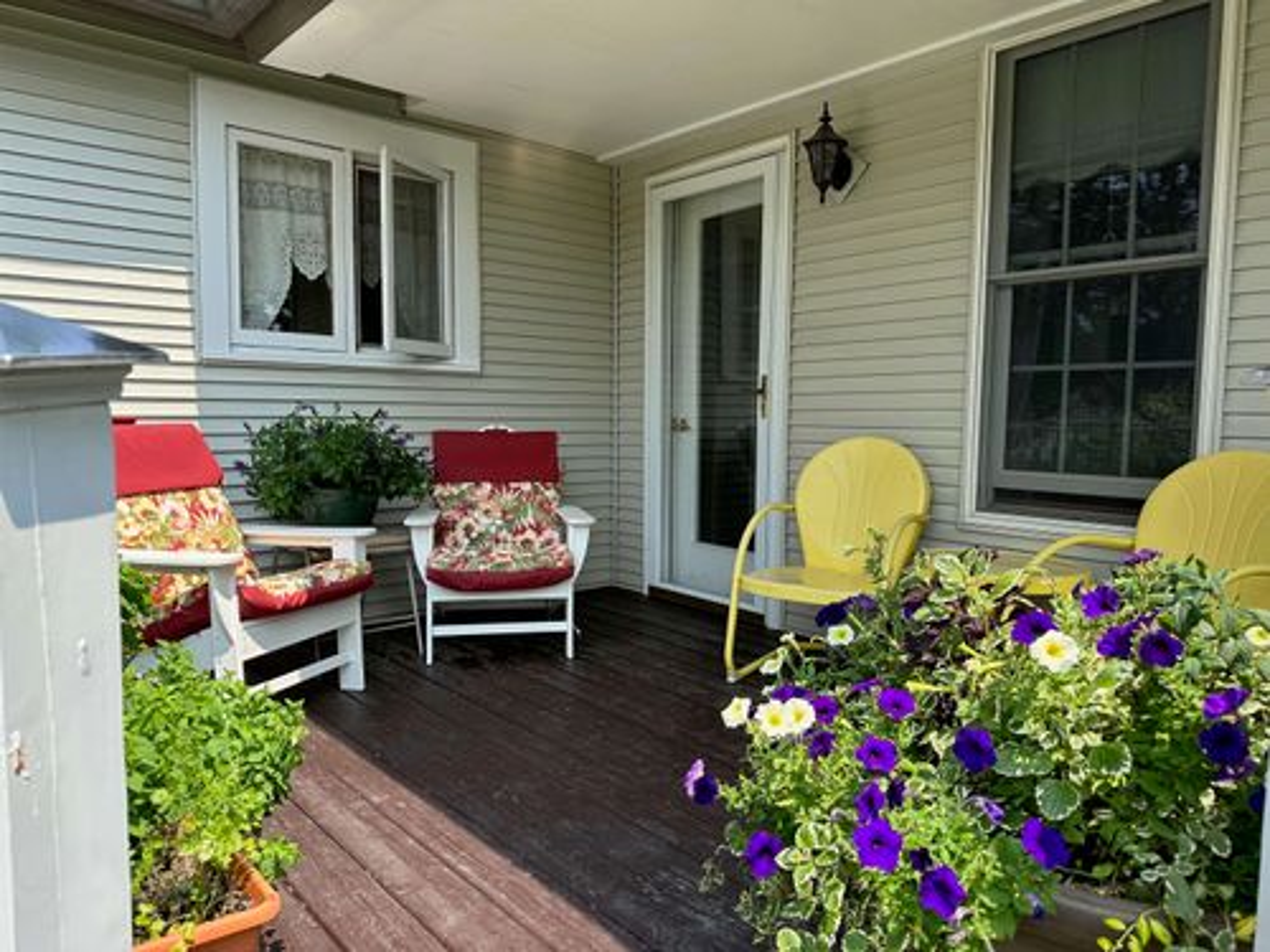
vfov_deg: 56.8
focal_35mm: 24
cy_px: 476
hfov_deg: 71.6
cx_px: 635
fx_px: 881
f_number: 1.78
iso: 80
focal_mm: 6.86
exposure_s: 1/1393
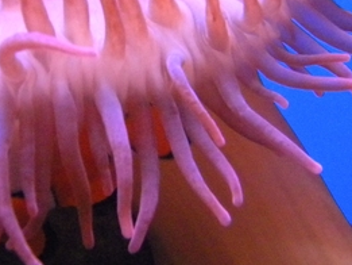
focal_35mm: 154
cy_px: -4
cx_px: 301
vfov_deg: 9.6
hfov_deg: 12.7
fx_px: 1567
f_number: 4.3
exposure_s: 1/38.1
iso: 800
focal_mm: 12.2
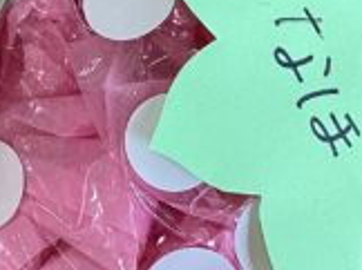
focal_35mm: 147
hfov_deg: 13.1
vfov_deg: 10.1
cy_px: 127
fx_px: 1535
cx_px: -87
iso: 64
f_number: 2.4
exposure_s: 1/50
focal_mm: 3.3
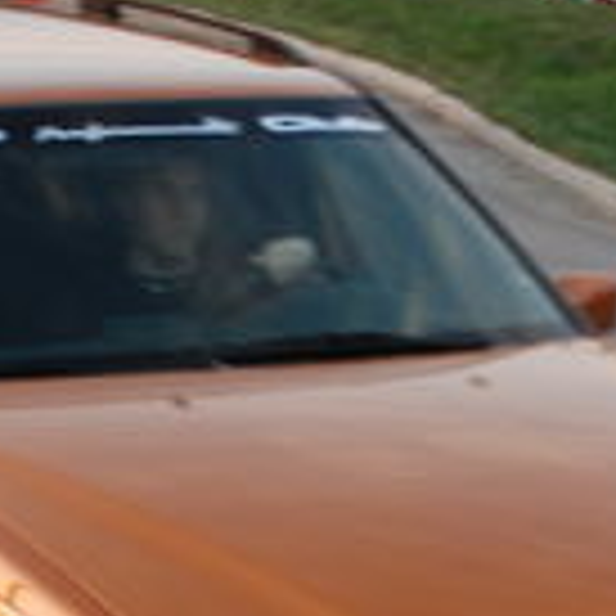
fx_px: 4087
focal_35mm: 203
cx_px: 247
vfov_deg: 8.6
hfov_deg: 8.6
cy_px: 535
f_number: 5
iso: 250
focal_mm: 34
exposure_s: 1/30
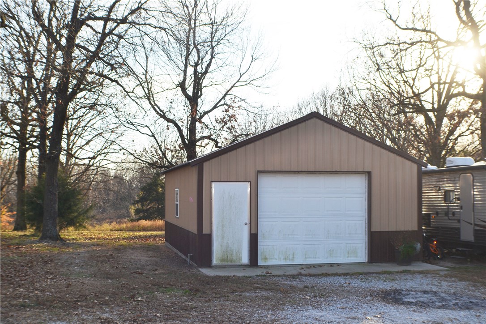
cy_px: 162
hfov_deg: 31.9
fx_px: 850
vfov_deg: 21.6
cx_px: 243
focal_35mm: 63
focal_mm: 42
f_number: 7.1
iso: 100
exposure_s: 1/200
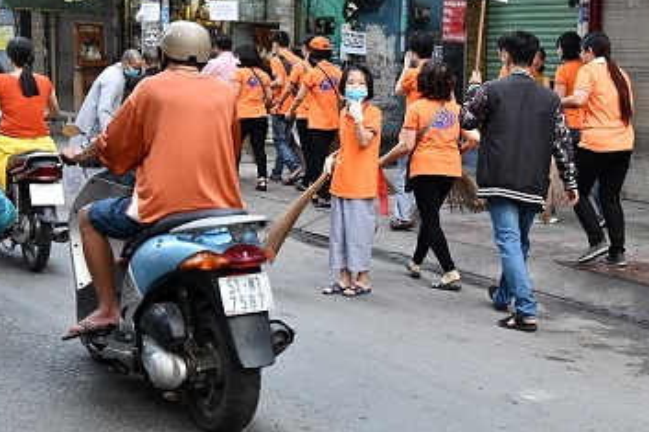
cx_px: 450
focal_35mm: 68
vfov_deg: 20.0
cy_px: 166
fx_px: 1225
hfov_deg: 29.4
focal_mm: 48
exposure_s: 1/160
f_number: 5.6
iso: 4000
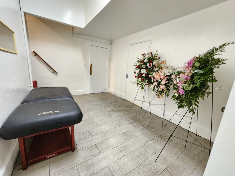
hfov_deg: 106.2
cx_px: 118
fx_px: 88
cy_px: 88
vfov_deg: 89.9
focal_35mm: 13
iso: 640
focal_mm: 2.2
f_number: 2.2
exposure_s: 1/30
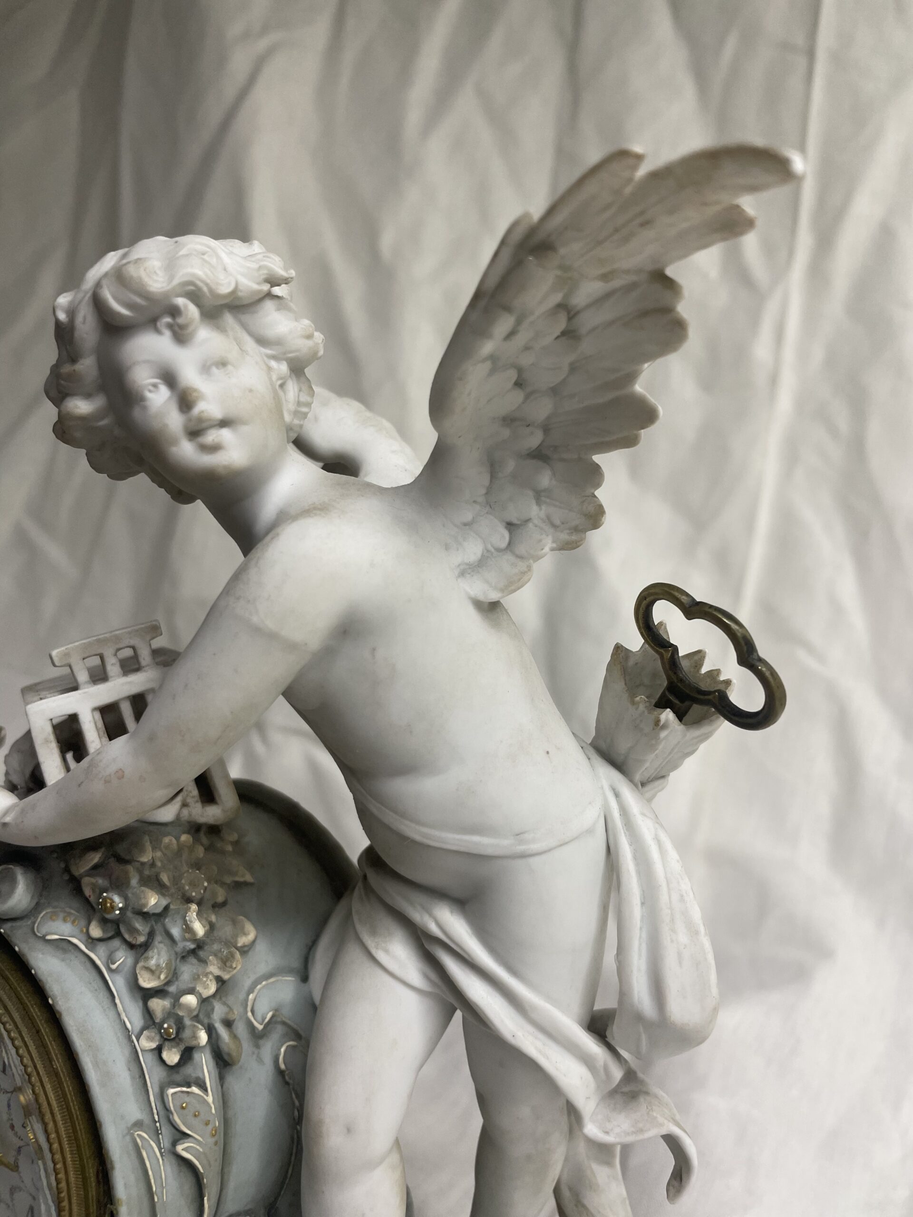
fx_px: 914
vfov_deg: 67.3
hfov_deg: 53.1
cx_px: 456
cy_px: 608
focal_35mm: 26
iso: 50
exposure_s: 1/447
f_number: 1.6
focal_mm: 4.2
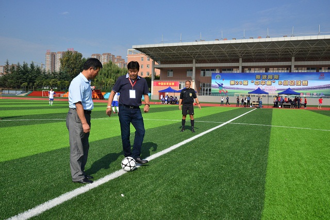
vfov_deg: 43.6
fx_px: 275
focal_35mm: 30
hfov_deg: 61.9
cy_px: 110
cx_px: 165
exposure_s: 1/1250
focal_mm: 30
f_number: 18
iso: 1600
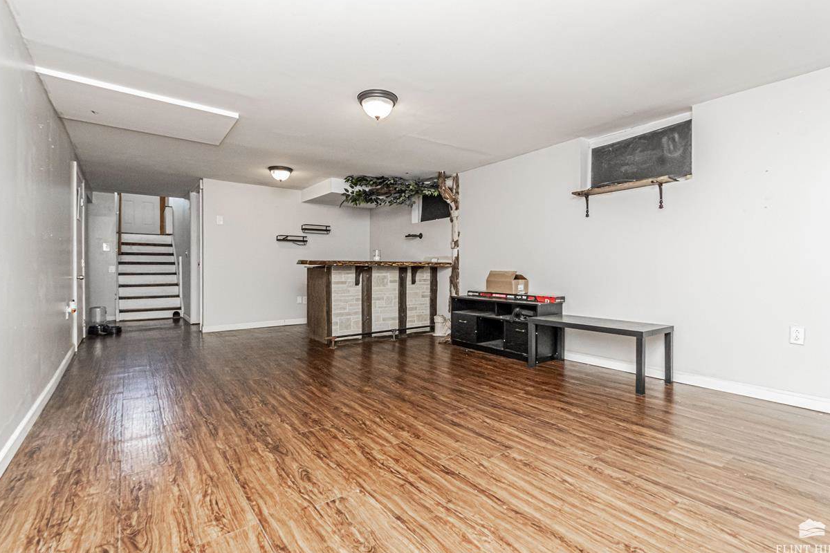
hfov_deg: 96.7
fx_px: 369
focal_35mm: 16
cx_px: 412
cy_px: 278
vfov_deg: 73.7
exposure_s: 1/60
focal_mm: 10
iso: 3200
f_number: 10
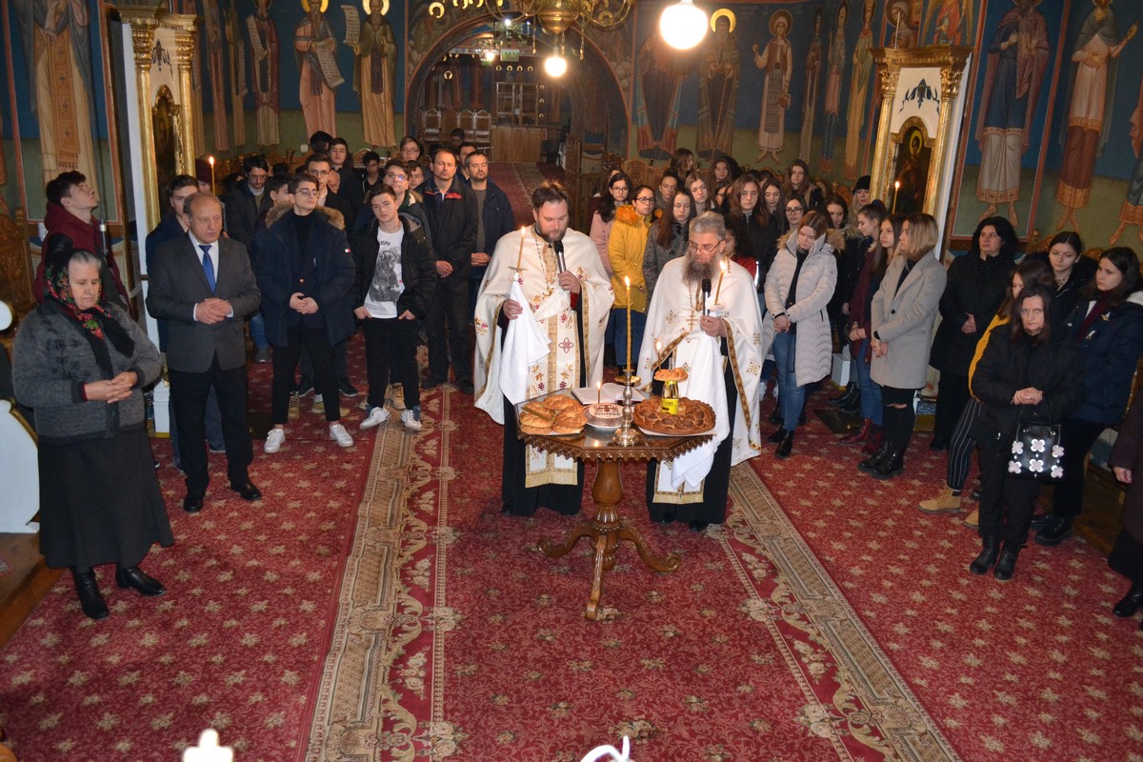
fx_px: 857
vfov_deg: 47.9
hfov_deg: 67.4
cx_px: 572
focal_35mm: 27
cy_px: 381
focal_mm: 18
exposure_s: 1/60
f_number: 3.5
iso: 2000
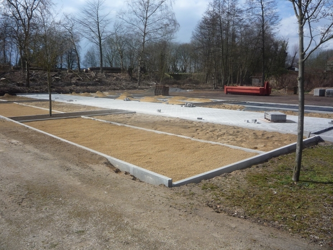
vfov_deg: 46.8
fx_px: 289
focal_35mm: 30
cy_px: 125
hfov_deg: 60.0
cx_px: 166
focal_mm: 5.2
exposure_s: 1/400
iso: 100
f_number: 5.6
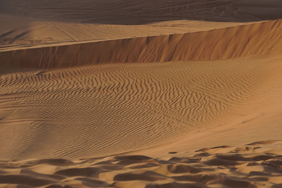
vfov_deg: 13.0
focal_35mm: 105
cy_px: 94
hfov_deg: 19.5
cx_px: 141
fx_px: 822
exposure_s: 1/200
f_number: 8
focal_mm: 70
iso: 160
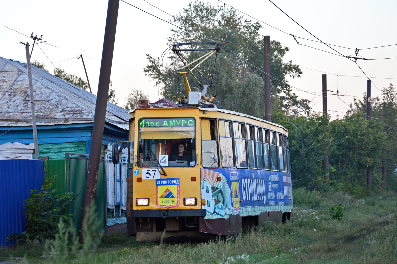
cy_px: 132
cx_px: 198
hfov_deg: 14.9
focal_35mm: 138
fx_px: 1522
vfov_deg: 9.9
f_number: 7.1
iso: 400
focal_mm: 92
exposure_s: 1/160
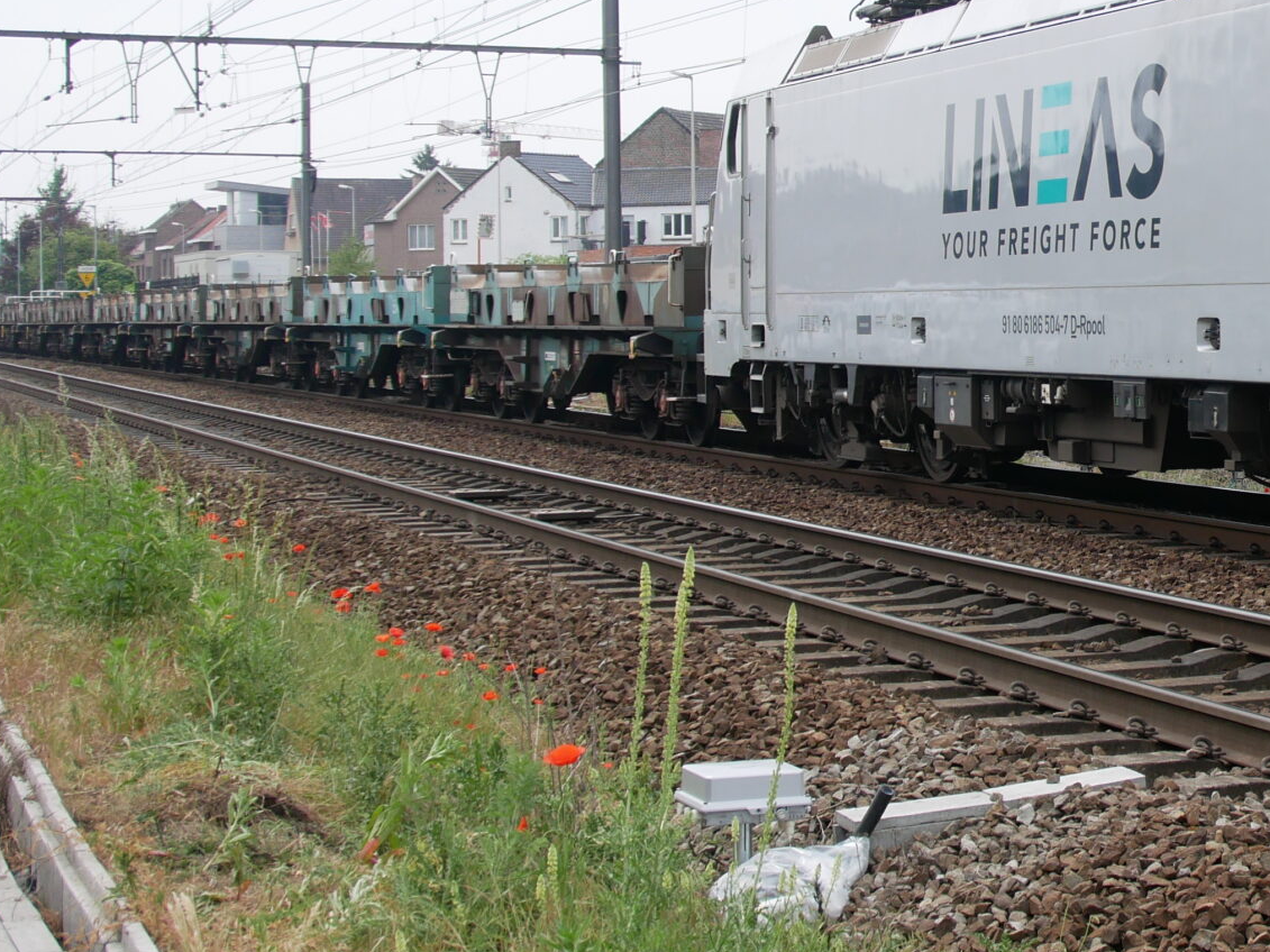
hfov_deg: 24.2
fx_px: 2825
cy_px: 301
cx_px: 1280
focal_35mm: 77
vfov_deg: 19.1
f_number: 4.5
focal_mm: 17
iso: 200
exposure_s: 1/1000
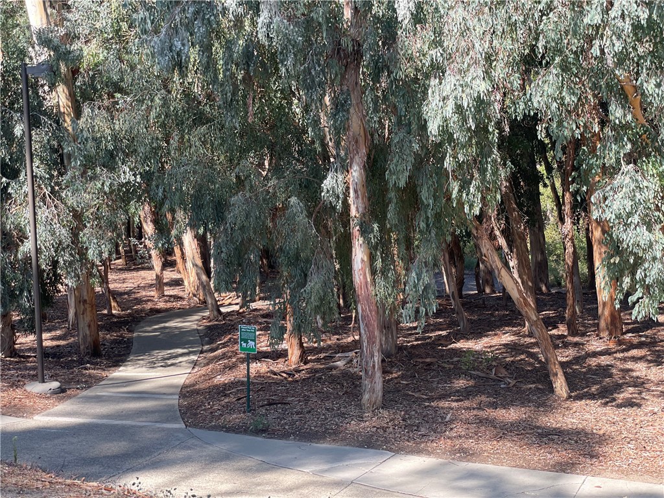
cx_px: 332
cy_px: 249
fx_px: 997
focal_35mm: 52
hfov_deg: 36.8
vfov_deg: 28.0
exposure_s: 1/177
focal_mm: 6
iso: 25
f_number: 2
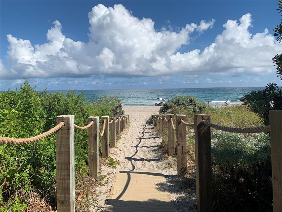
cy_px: 106
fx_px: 212
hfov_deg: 67.3
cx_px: 141
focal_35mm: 26
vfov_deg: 53.1
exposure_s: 1/3650
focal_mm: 4.25
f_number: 1.8
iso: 25
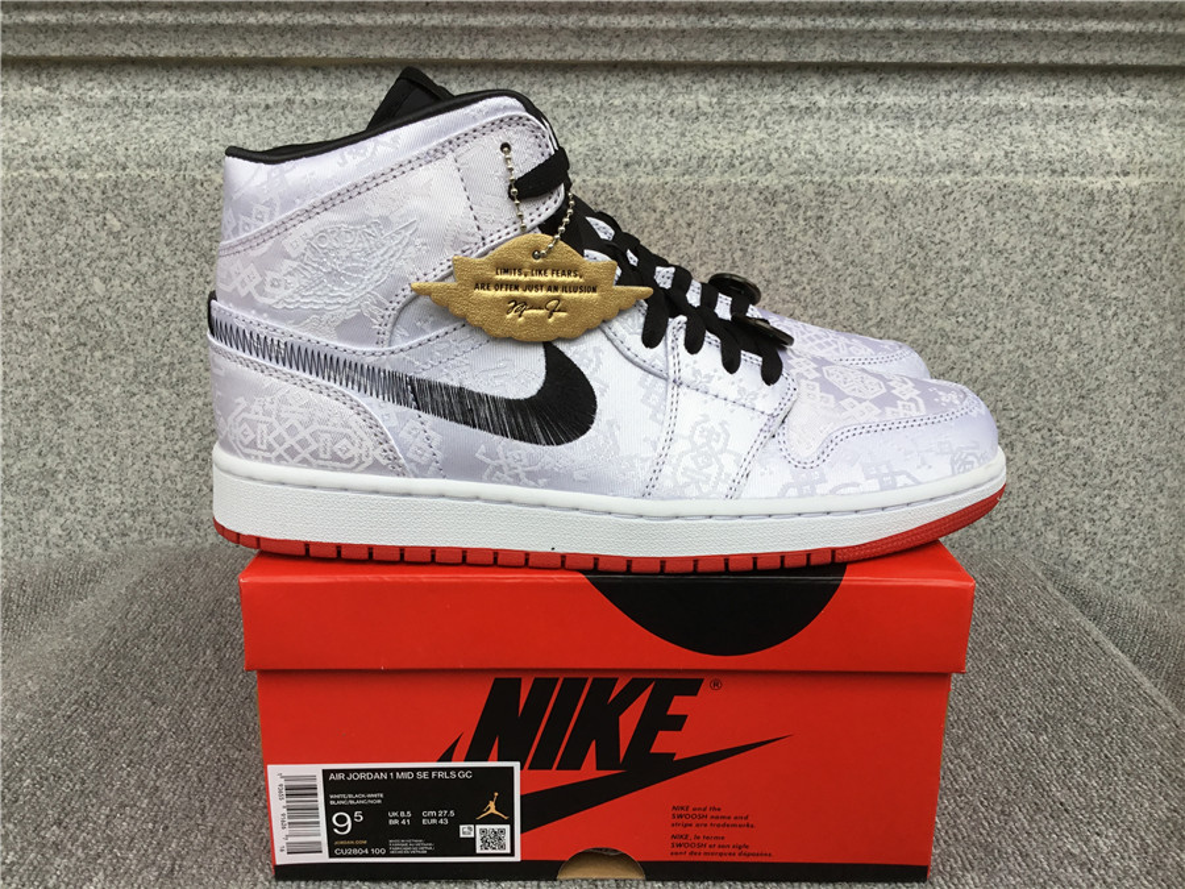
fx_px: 1061
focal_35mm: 31
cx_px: 592
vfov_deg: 45.4
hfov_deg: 58.4
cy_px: 444
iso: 25
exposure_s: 1/100
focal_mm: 3.3
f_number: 2.4
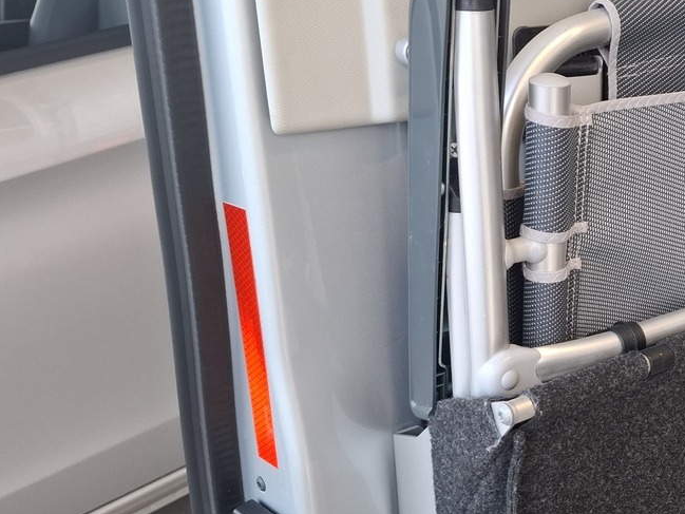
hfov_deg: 34.0
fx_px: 1009
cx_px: 691
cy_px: 310
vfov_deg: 28.5
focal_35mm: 51
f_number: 1.8
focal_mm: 5.54
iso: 200
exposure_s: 1/100
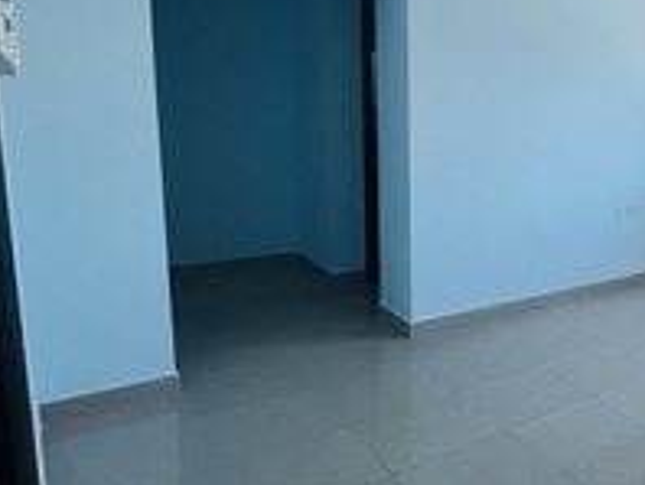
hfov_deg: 44.6
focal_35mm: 30
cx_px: 718
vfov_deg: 46.6
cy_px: 194
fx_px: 560
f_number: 1.8
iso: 125
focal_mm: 1.57
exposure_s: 1/99
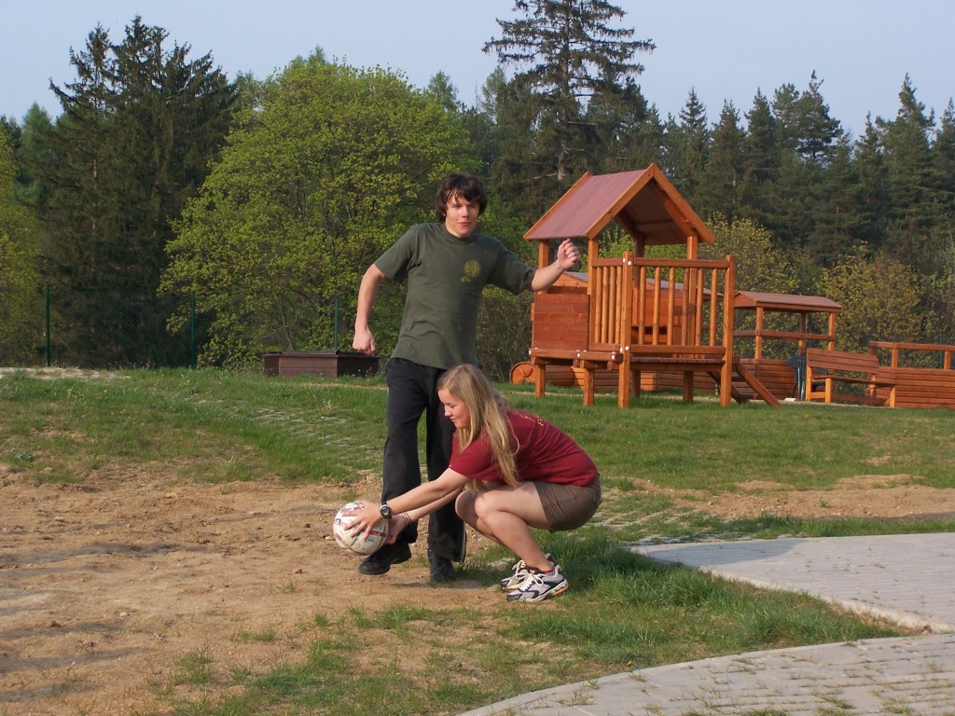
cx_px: 478
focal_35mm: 82
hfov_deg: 23.8
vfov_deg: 18.0
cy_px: 358
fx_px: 2262
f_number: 3.2
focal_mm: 13.7
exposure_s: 1/640
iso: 80
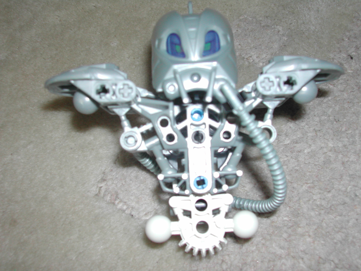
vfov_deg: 34.3
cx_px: 180
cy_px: 136
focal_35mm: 42
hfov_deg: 44.8
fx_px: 438
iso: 100
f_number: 8
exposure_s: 1/30
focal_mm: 9
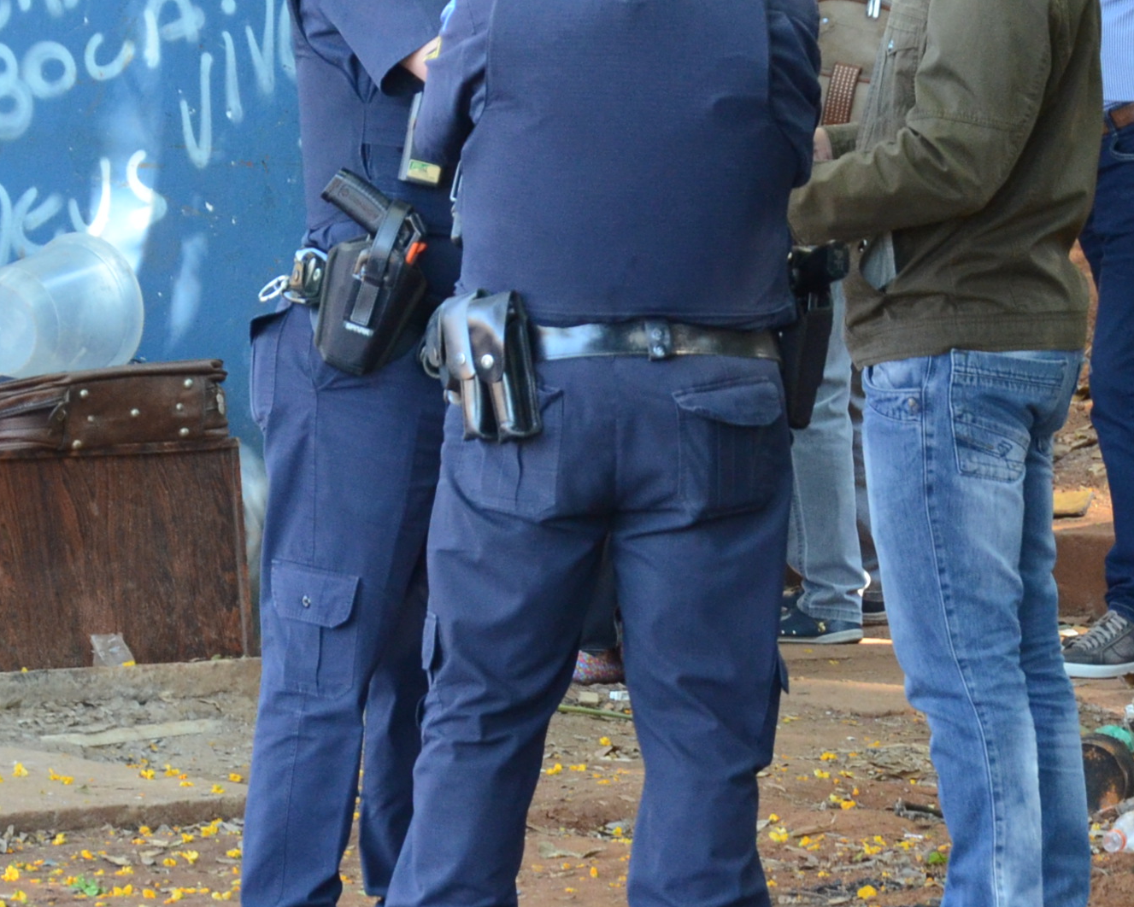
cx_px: 401
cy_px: 159
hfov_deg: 5.4
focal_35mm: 360
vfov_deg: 4.3
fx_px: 12084
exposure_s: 1/125
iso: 1250
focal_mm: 92
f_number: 5.6
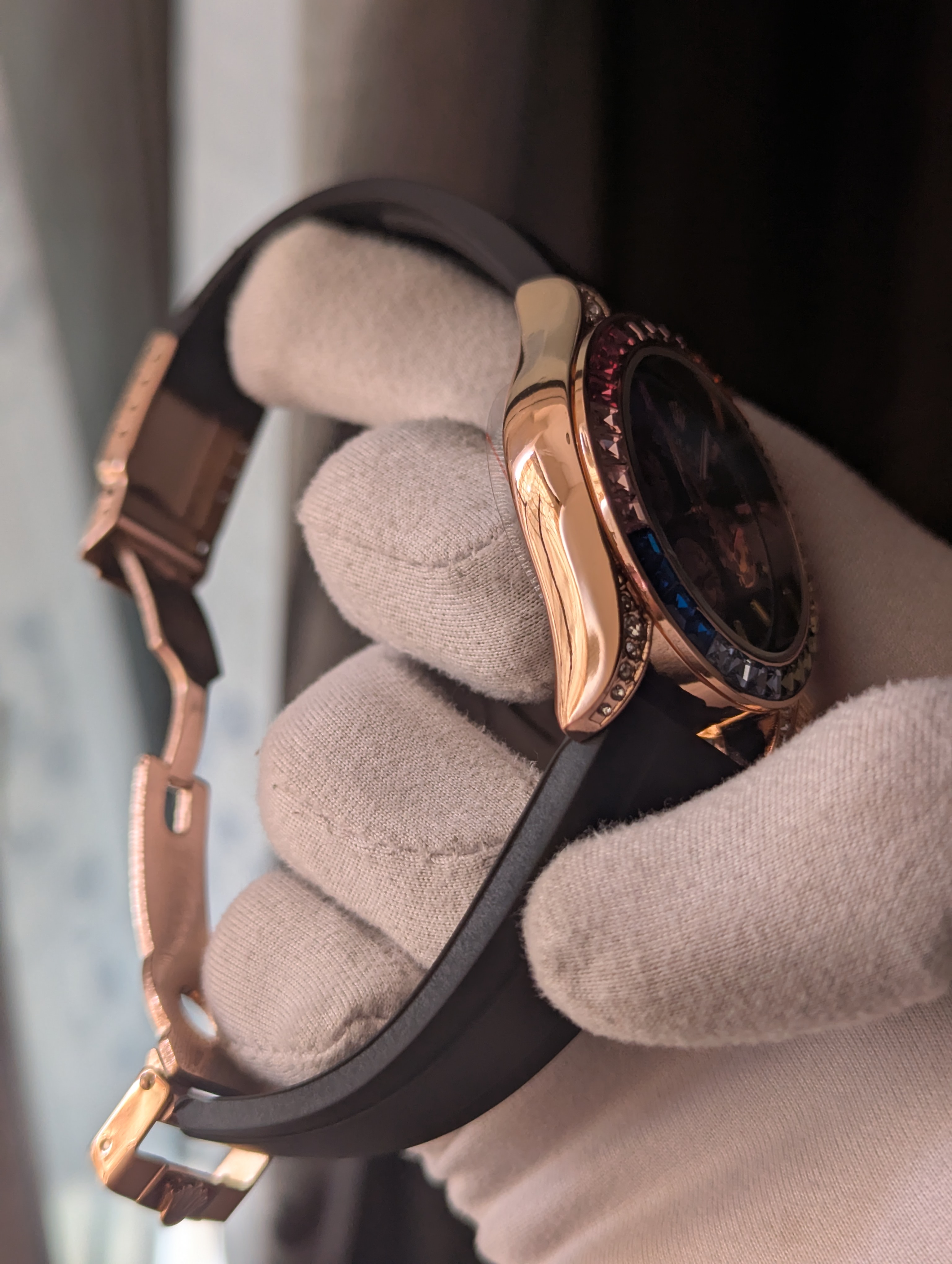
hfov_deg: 30.3
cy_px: 632
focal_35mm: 48
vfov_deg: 39.6
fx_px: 1756
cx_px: 476
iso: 52
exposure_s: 1/146
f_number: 1.85
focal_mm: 6.81
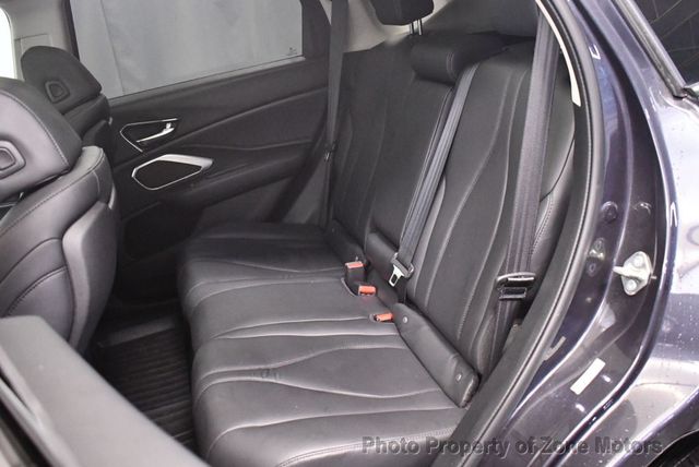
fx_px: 700
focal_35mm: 36
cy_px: 234
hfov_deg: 53.1
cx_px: 350
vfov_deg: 36.9
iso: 5600
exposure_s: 1/60
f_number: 3.5
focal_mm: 18
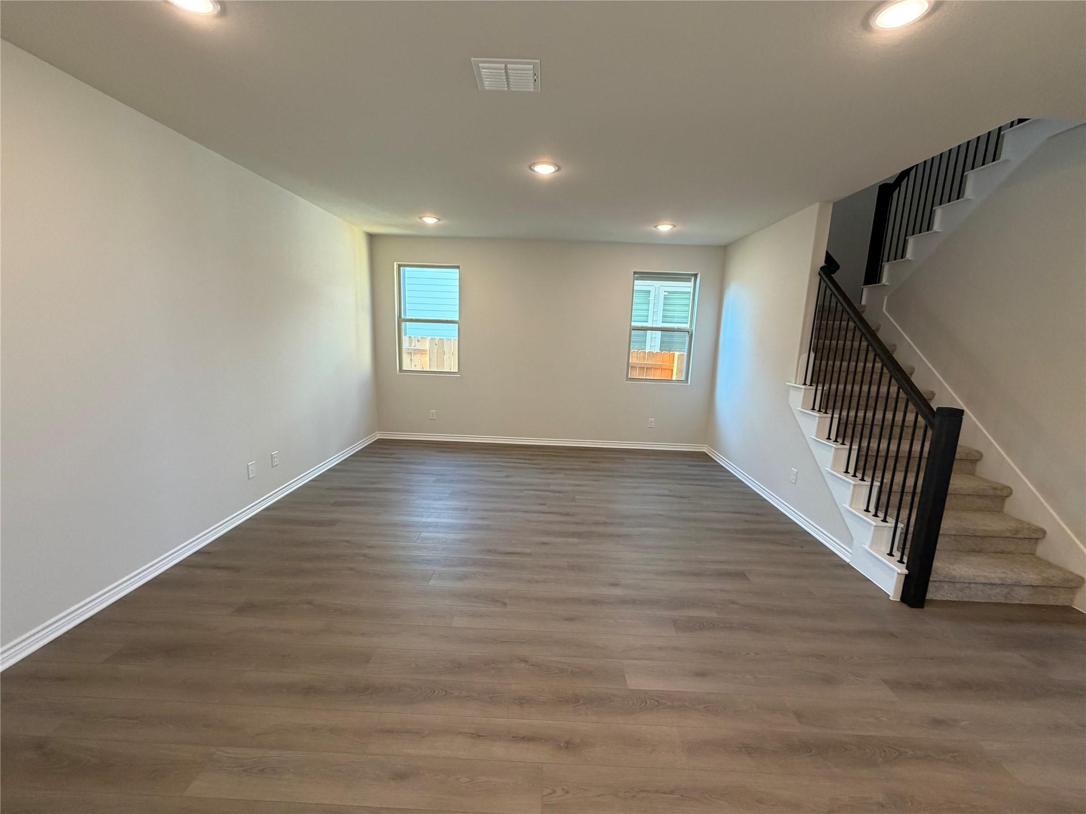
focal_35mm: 14
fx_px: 439
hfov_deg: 102.1
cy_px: 407
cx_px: 543
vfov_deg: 85.7
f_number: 2.2
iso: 250
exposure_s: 1/120
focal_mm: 2.22
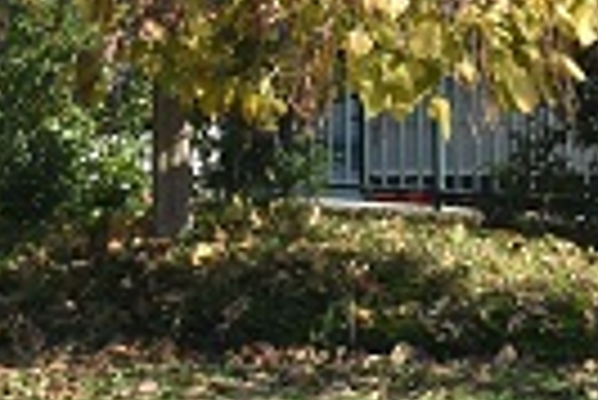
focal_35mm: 487
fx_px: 8098
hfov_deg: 4.1
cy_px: -616
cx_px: 1475
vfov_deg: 2.8
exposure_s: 1/250
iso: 200
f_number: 8
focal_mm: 48
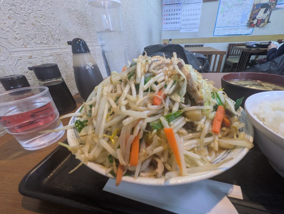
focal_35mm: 15
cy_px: 111
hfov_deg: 98.0
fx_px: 123
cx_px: 151
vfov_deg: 81.8
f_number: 2.2
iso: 219
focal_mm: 1.83
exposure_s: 1/25
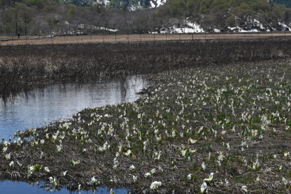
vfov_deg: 13.2
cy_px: 23
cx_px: 278
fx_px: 833
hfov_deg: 19.4
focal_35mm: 103
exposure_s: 1/500
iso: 100
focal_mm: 50
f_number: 8
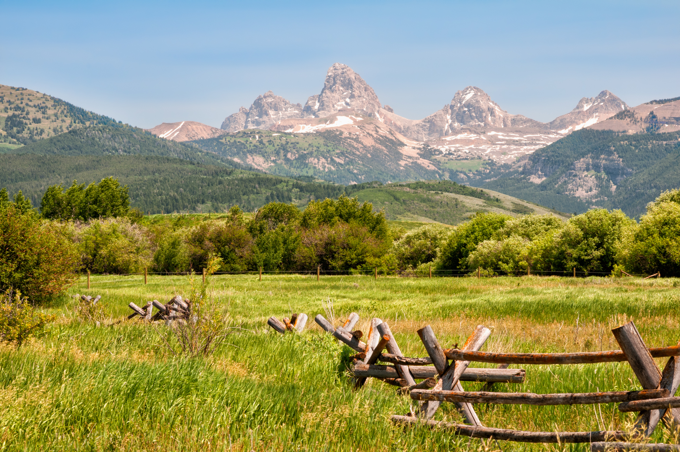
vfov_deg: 13.0
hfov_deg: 19.5
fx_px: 1981
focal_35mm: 105
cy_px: 226
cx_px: 340
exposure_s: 1/15
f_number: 16
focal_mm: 70
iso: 100
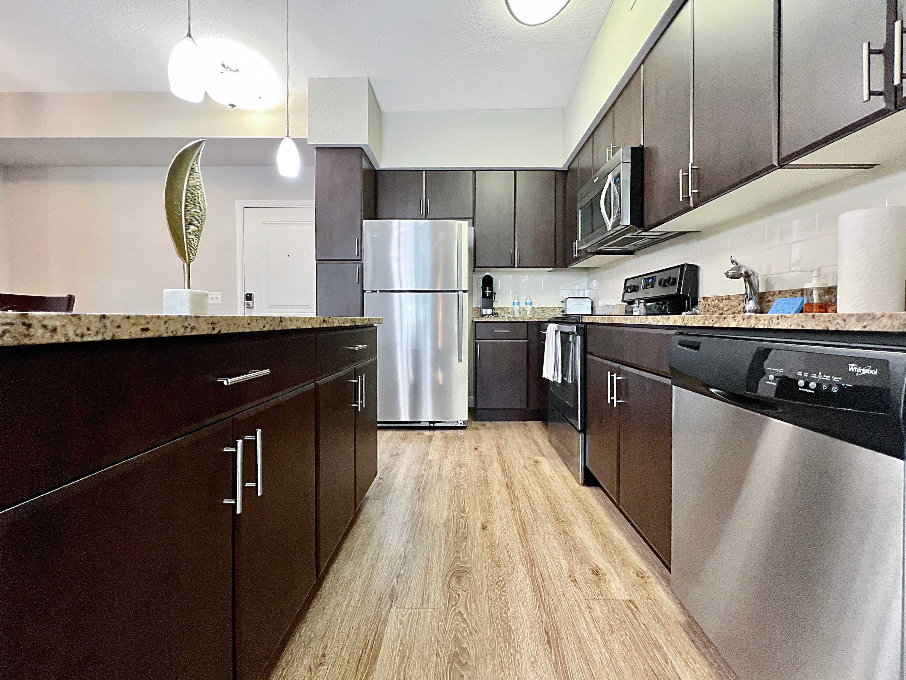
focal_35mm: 13
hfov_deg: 106.2
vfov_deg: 89.9
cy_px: 340
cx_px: 453
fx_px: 340
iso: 250
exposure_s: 1/60
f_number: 1.8
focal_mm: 1.57
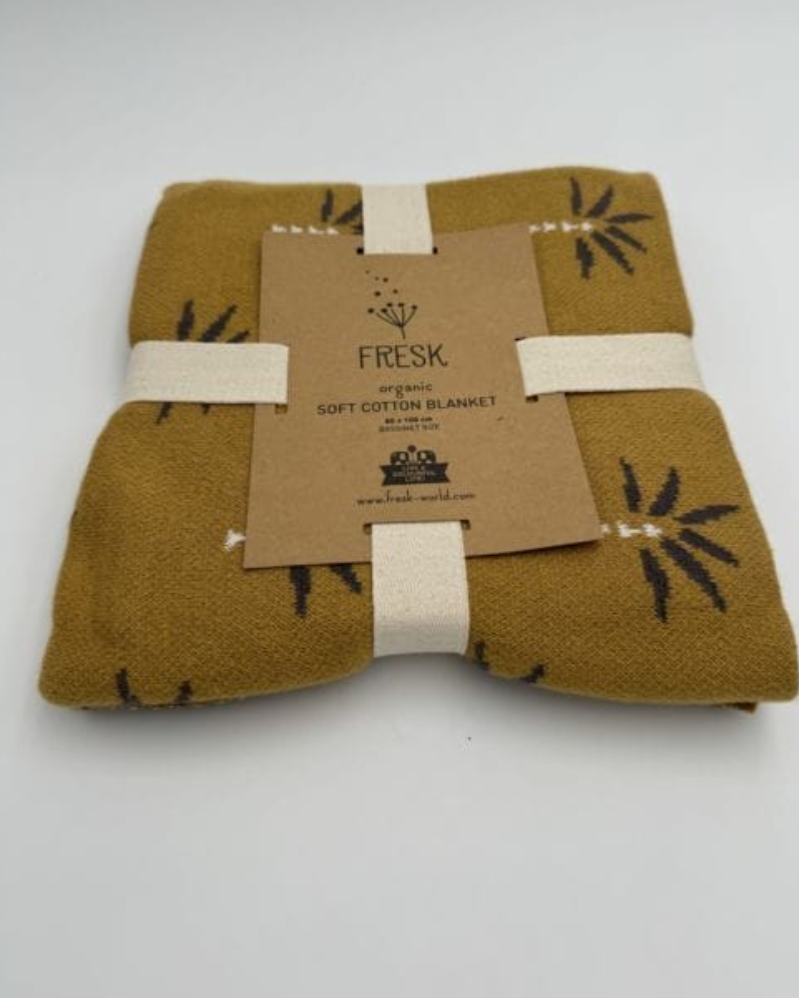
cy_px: 454
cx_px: 409
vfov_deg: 65.9
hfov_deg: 54.9
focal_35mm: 26
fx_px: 768
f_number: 1.78
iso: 80
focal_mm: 6.86
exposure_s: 1/842
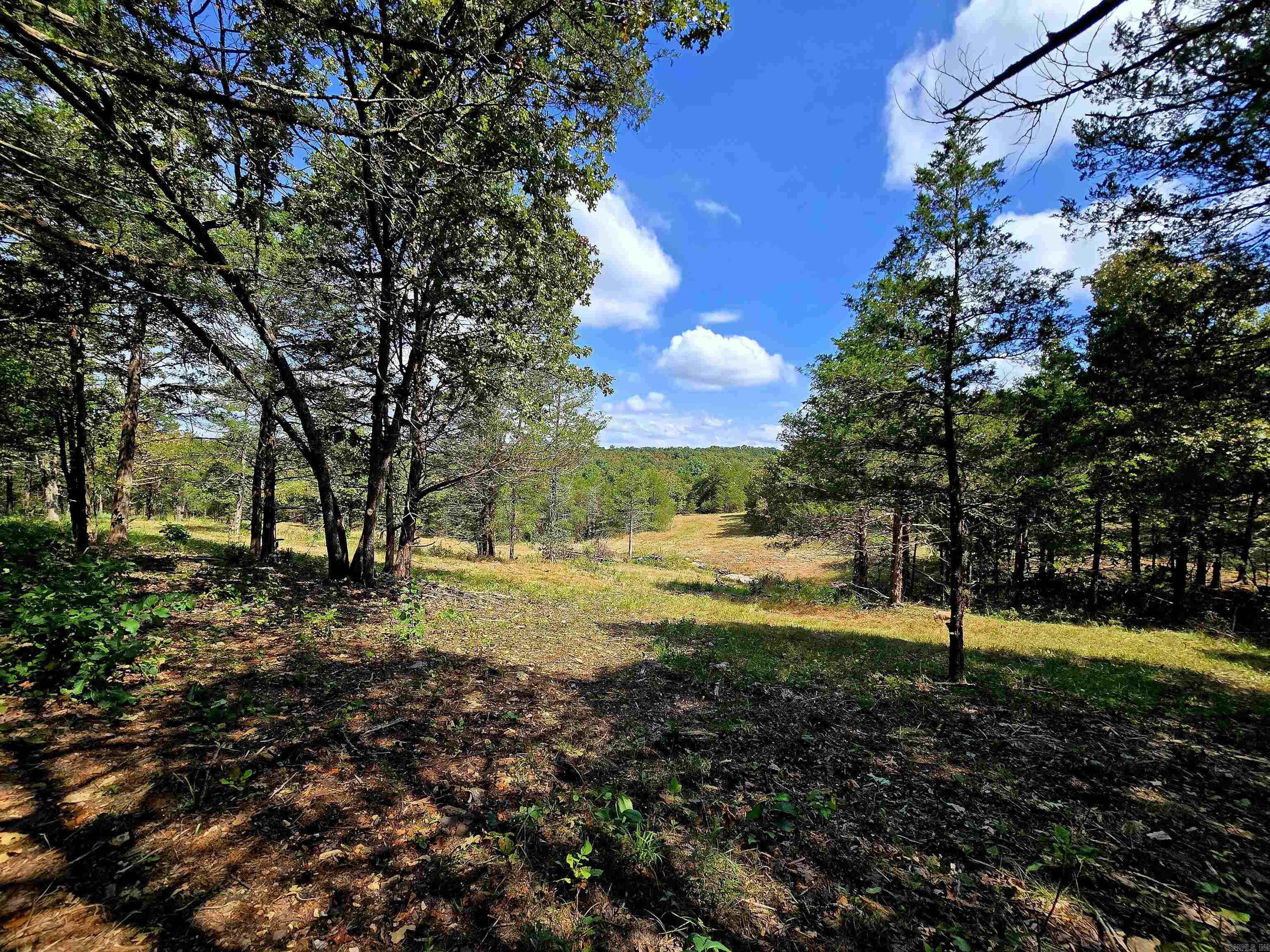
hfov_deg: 106.2
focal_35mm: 13
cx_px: 635
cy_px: 476
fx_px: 477
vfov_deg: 89.9
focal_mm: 2.2
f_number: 2.2
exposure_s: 1/1429
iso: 50
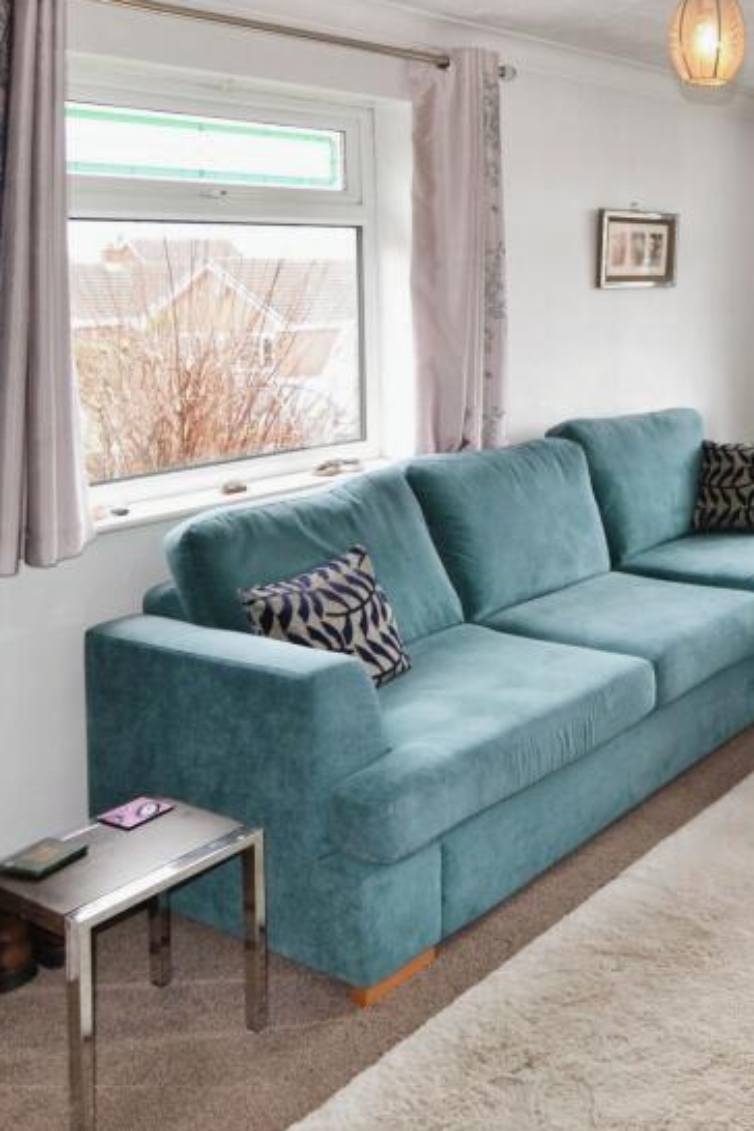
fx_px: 972
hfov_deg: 37.3
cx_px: 777
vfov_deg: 60.2
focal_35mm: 31
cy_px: 500
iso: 400
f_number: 4
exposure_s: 1/80
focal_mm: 11
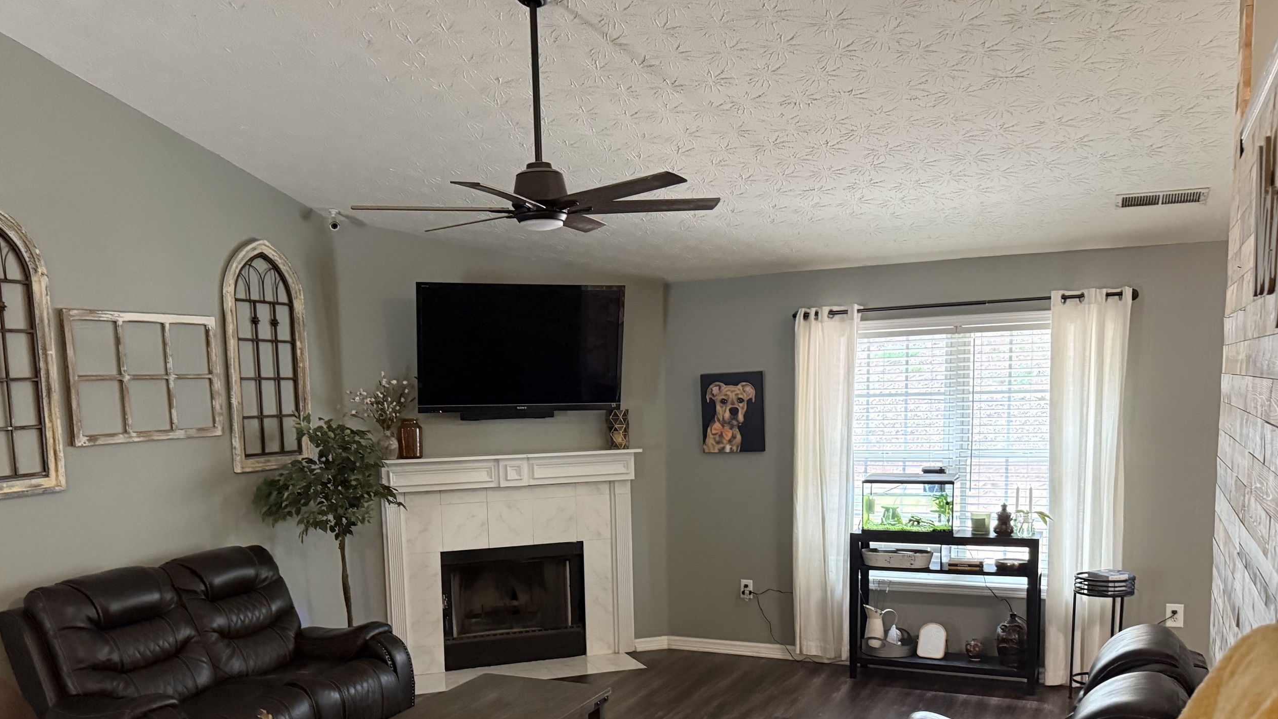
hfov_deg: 60.9
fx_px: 1084
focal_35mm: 32
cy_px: 542
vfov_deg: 35.8
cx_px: 569
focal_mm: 6.76
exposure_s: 1/40
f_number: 1.78
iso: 800
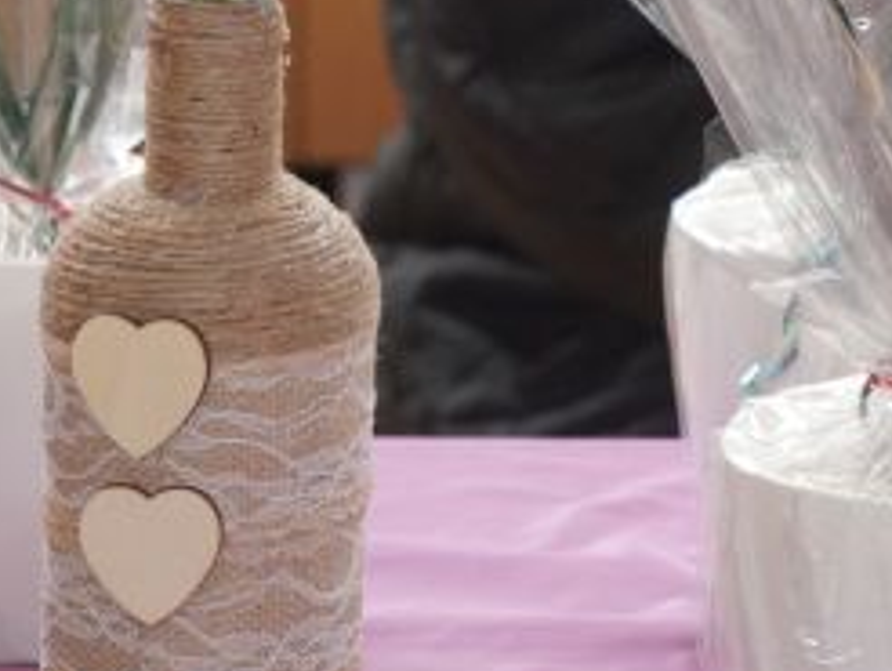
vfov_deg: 5.1
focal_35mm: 290
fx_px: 7480
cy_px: -323
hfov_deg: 6.8
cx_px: 877
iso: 1000
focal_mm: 50
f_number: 4
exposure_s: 1/200
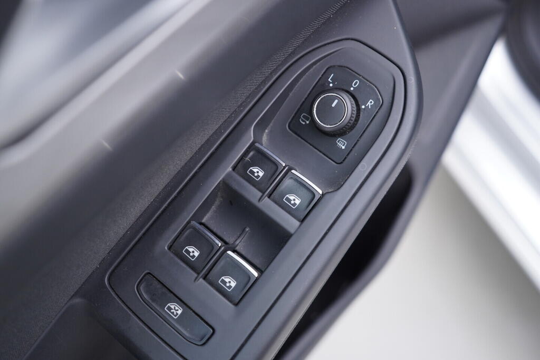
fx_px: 540
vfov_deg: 36.9
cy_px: 180
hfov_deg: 53.1
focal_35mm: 36
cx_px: 270
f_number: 2.8
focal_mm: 24
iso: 200
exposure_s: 1/40
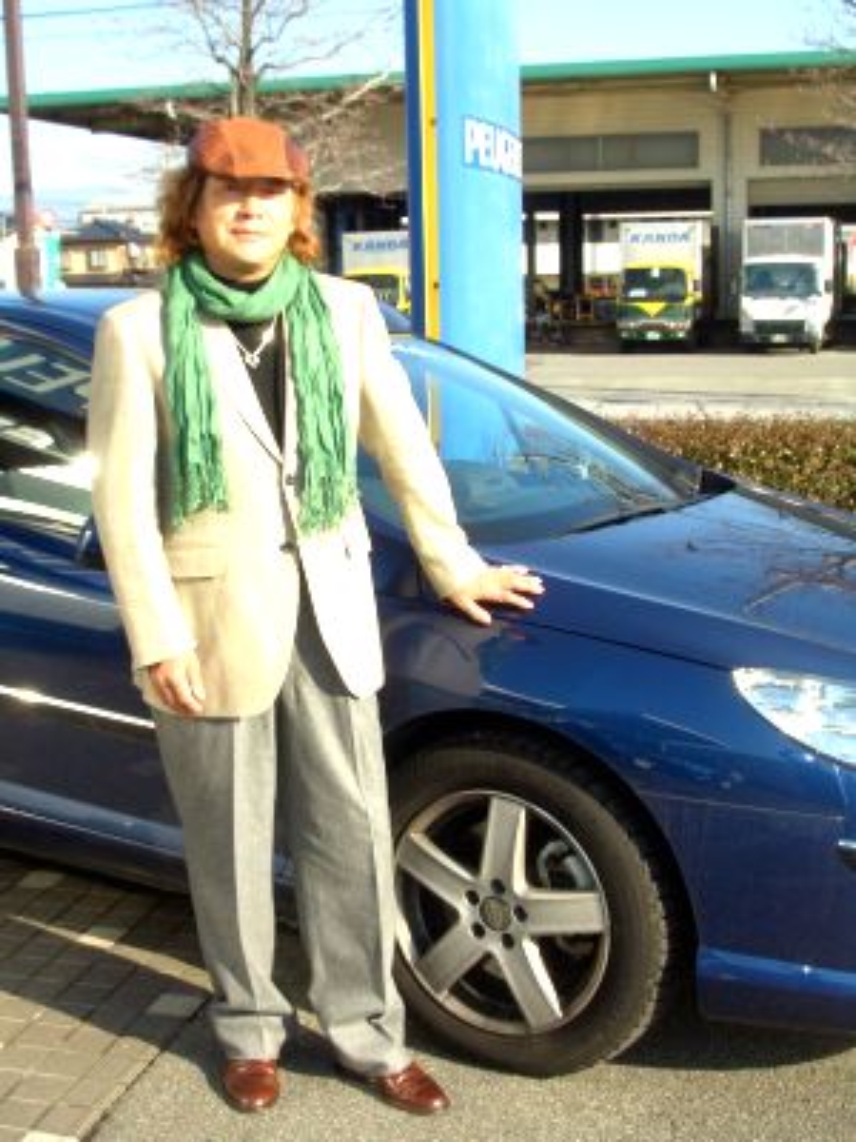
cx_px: 428
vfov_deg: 38.9
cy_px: 571
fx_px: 1616
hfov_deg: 29.7
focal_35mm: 49
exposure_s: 1/250
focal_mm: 8.2
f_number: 5
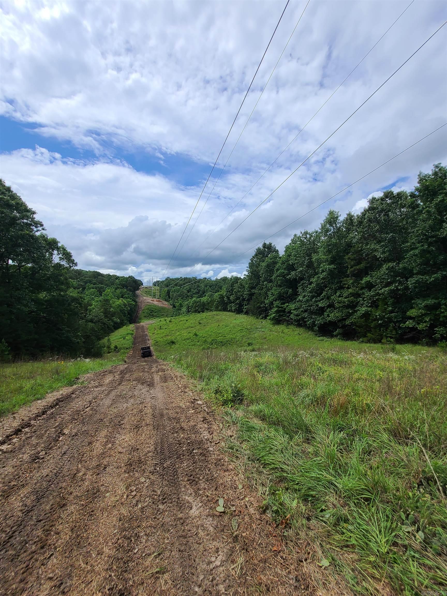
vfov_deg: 106.2
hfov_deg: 89.9
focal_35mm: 13
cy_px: 298
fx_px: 224
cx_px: 224
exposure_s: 1/2476
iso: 64
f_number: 2.2
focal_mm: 2.2
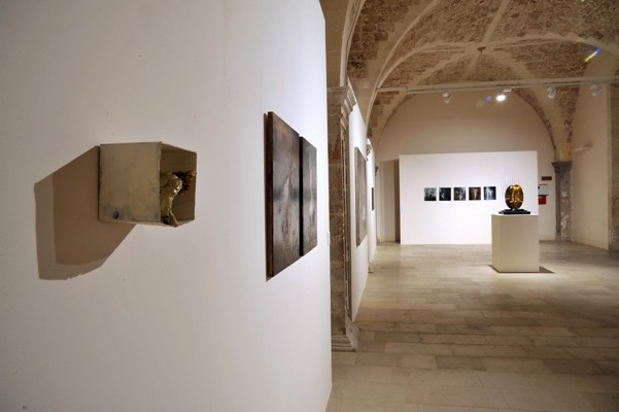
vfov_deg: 53.1
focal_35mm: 24
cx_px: 310
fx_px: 412
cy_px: 206
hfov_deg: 73.8
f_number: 18
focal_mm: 24
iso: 400
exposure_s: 1/1.6
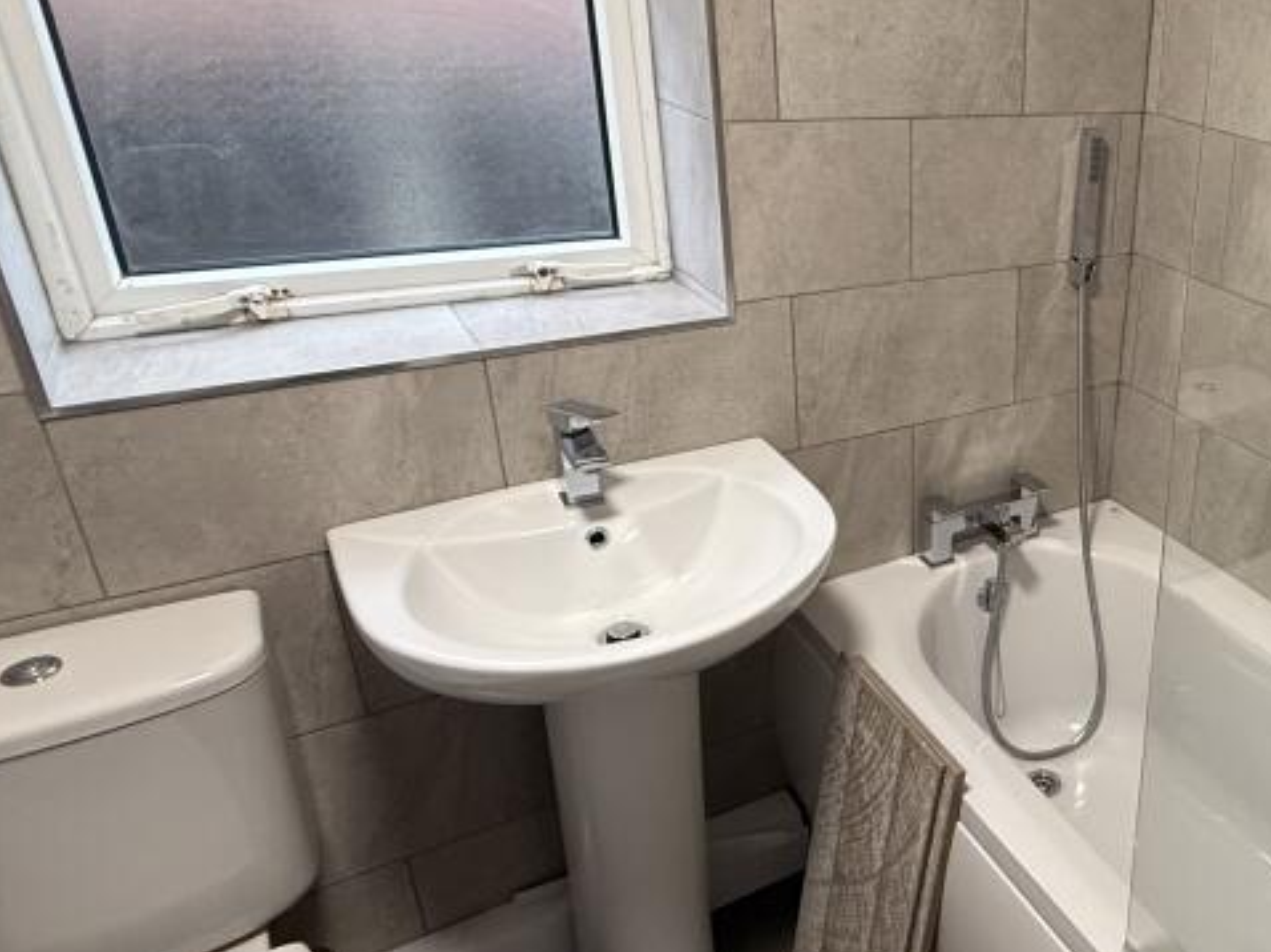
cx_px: 1159
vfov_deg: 46.7
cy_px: 439
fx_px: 1101
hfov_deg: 52.3
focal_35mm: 30
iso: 320
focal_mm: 2.22
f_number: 2.2
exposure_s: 1/100
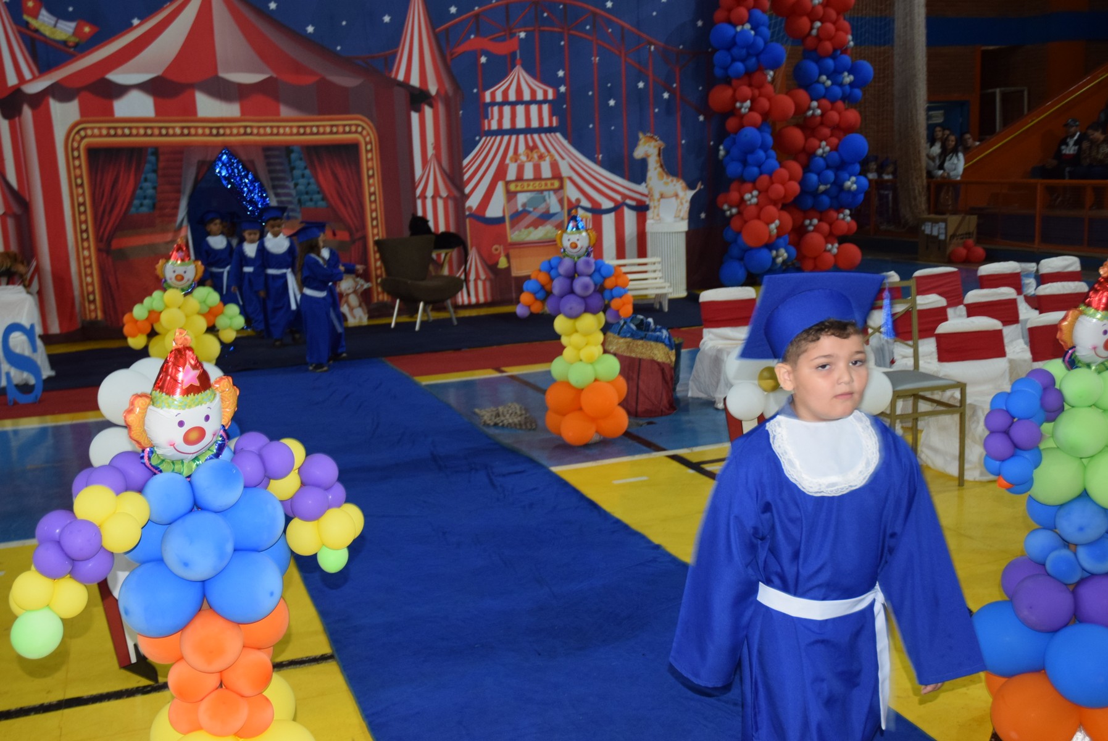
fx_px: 1155
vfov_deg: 35.6
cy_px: 370
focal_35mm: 38
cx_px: 554
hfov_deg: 51.2
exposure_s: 1/60
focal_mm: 25
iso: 1000
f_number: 3.8
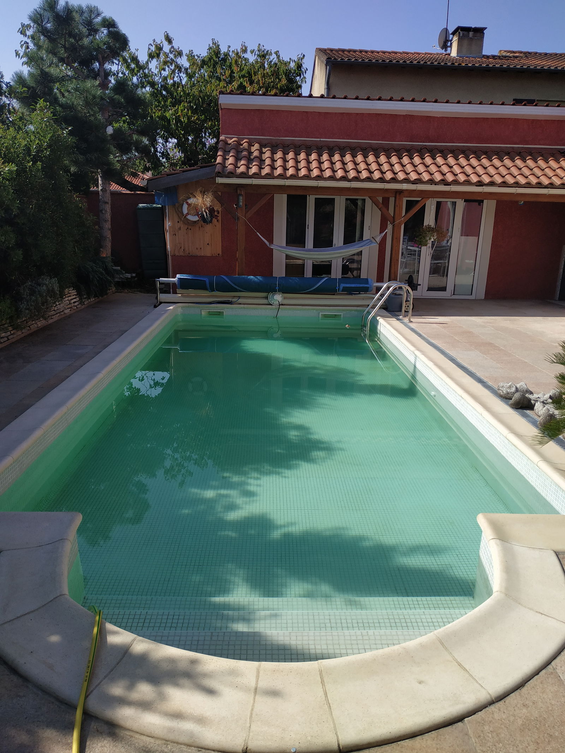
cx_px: 282
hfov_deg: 56.8
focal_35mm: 24
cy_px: 376
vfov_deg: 71.6
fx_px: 522
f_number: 1.9
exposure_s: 1/2197
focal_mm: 3.94
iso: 100
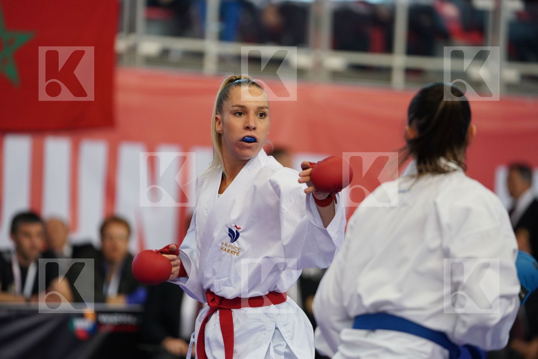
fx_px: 2989
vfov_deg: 6.9
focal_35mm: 200
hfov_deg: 10.3
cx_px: 269
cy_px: 180
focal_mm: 200
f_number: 2.8
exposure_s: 1/1000
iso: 2500
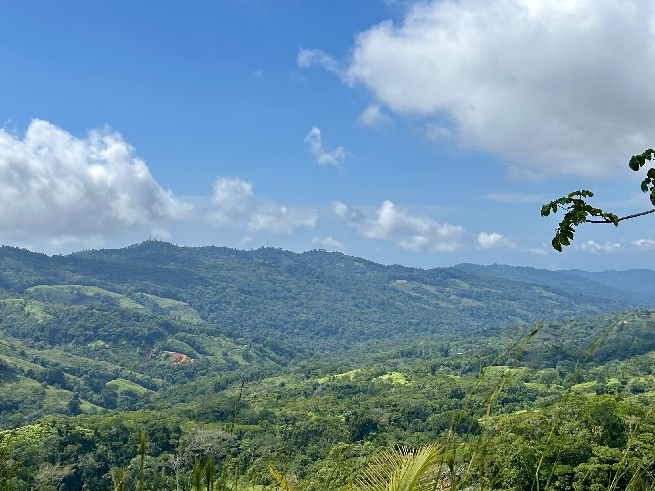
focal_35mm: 46
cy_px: 195
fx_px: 870
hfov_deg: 41.2
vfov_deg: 31.4
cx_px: 310
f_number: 1.5
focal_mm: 5.7
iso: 50
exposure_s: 1/10309
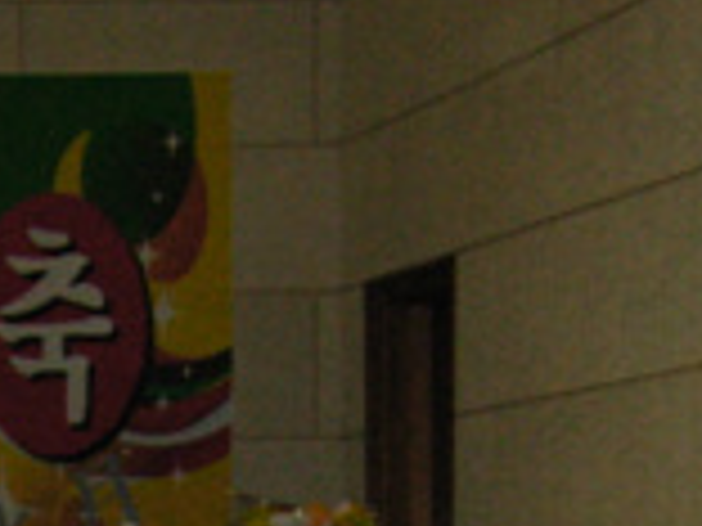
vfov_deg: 8.6
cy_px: 1095
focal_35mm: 162
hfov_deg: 12.2
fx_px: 3285
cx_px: 202
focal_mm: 7.5
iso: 200
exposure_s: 1/128
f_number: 2.7
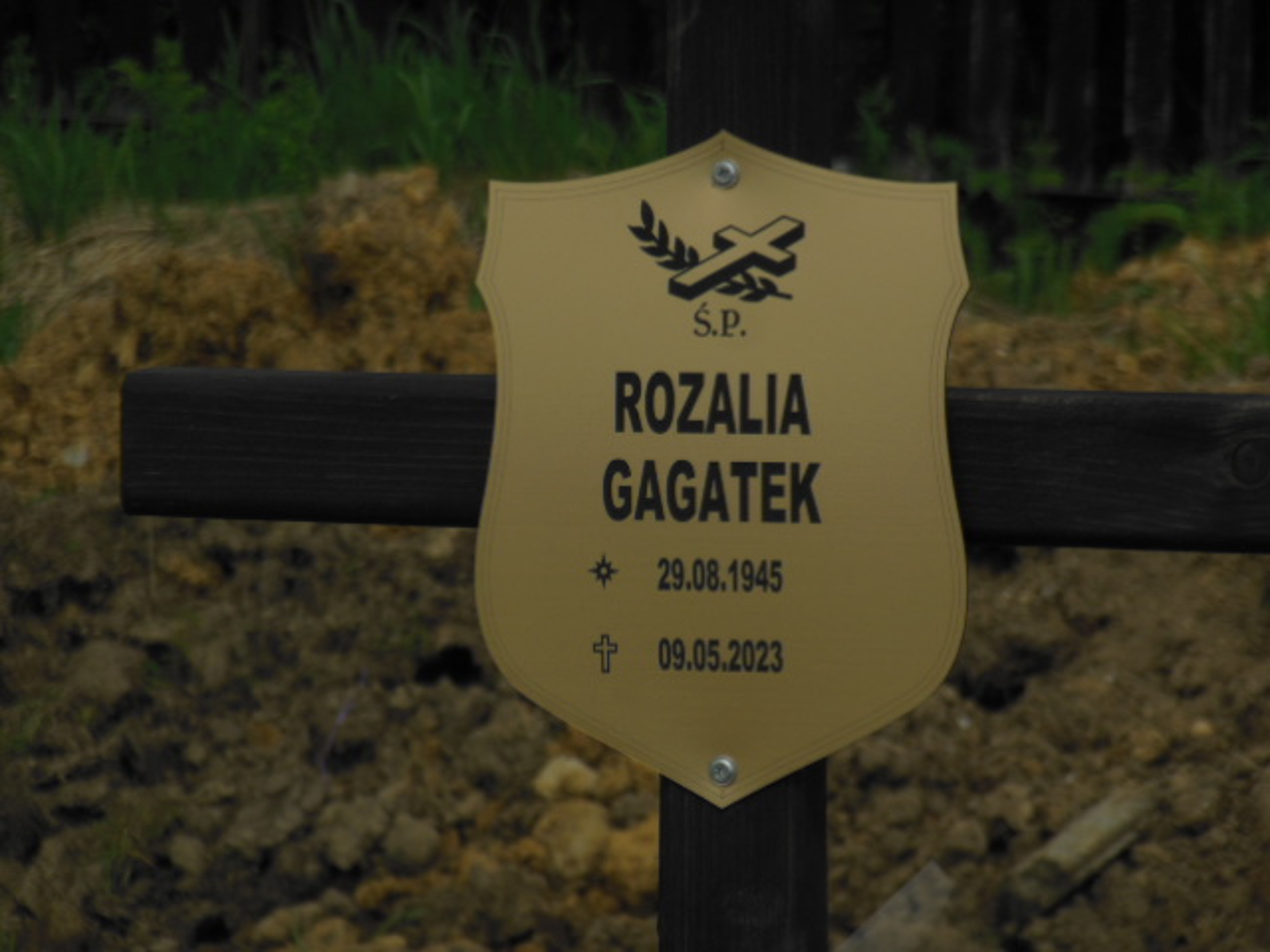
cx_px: 635
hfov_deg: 7.9
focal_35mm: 250
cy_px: 476
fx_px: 9172
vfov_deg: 5.9
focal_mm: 45
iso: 125
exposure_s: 1/1500
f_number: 5.8
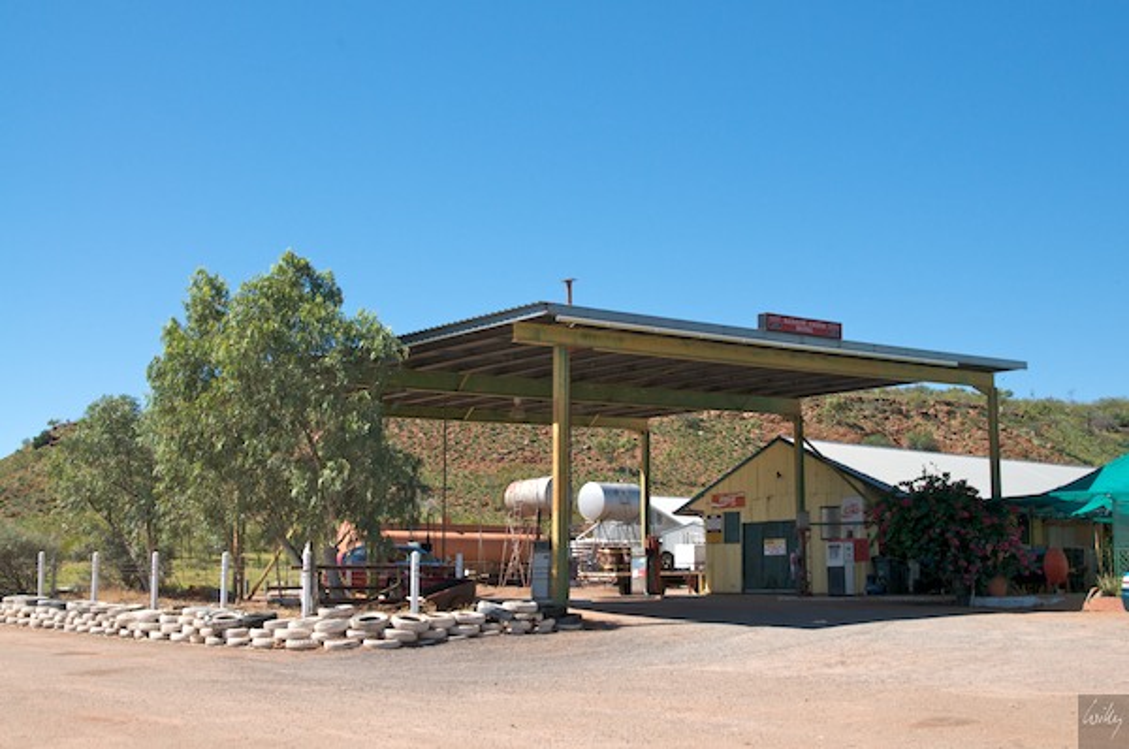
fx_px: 1409
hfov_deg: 43.7
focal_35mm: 45
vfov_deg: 29.8
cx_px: 564
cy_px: 374
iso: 320
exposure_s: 1/500
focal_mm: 30
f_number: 11
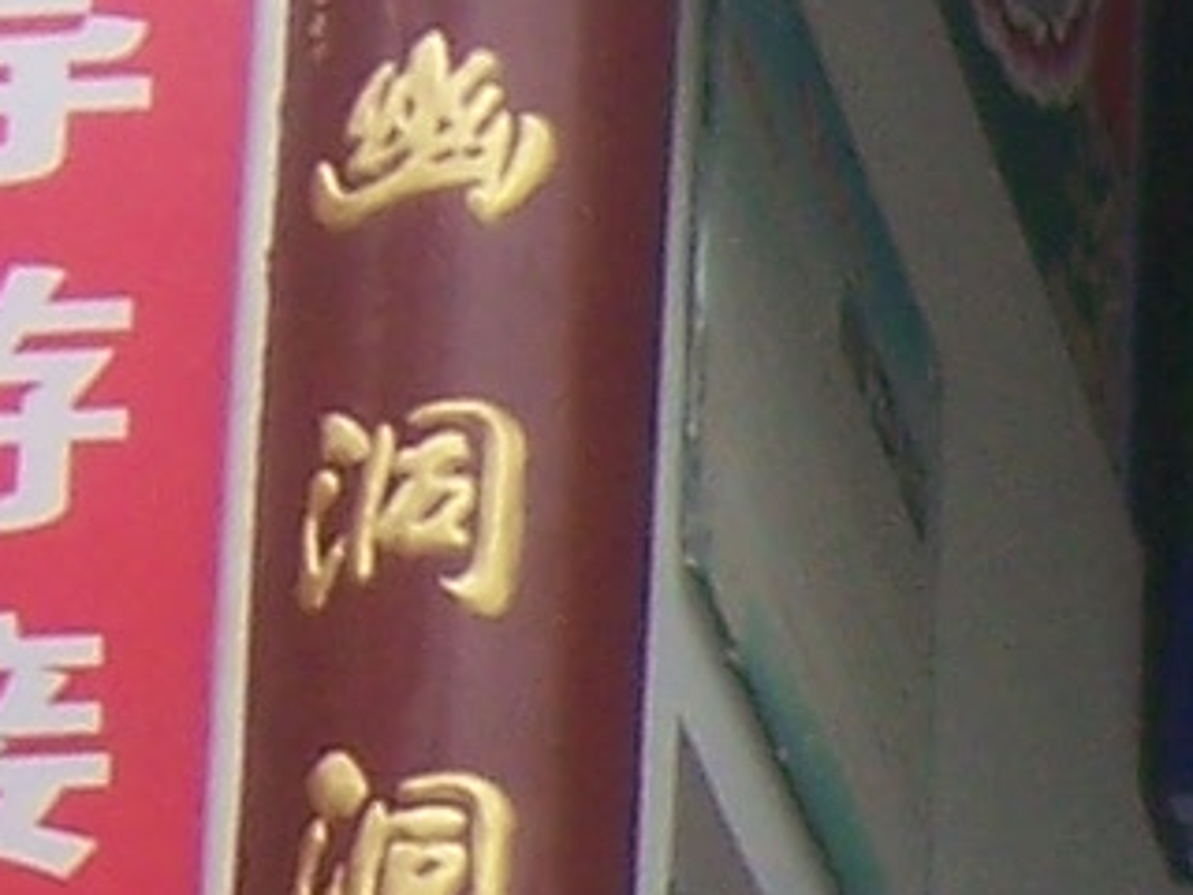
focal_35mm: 319
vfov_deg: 4.6
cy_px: 2141
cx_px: 3195
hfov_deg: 5.9
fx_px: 10994
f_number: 2.8
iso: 80
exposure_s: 1/320
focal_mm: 6
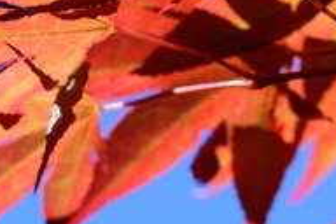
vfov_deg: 2.9
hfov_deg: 4.3
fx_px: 4470
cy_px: -114
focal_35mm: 479
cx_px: 257
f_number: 5
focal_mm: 60
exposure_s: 1/400
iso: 100
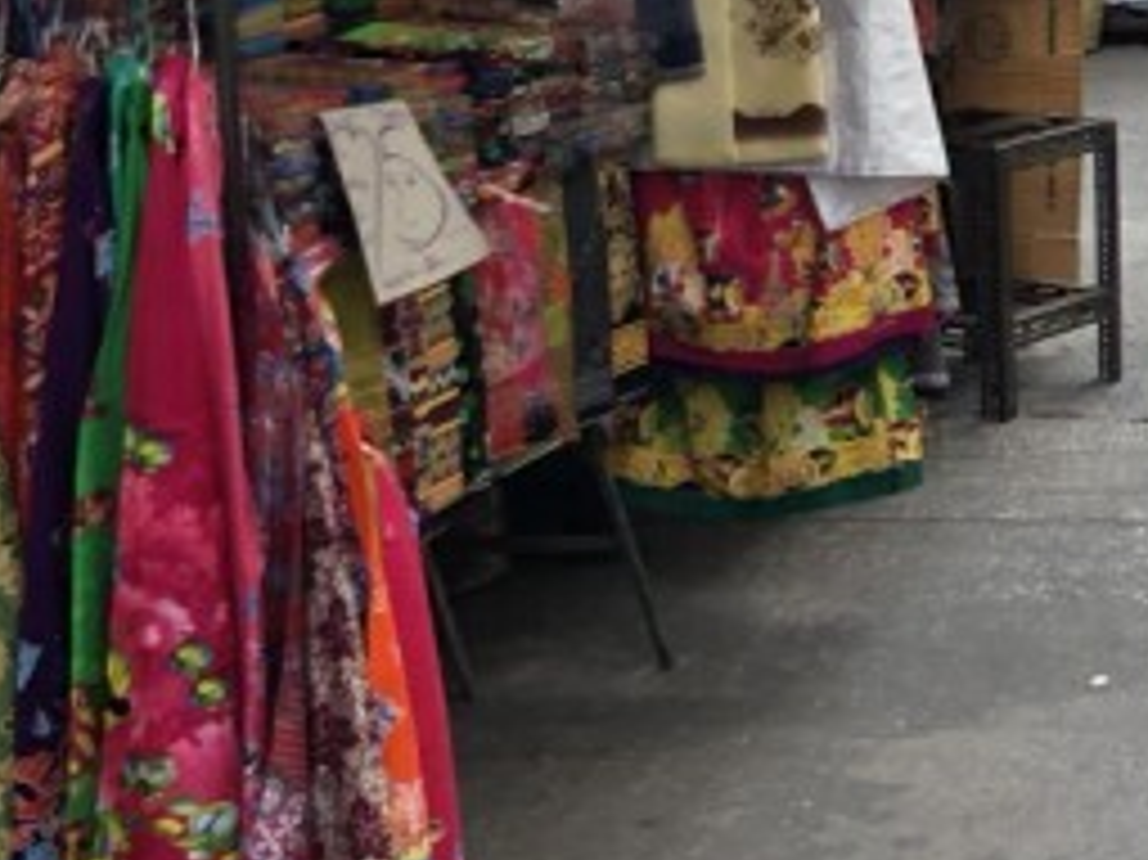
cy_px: -18
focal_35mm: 98
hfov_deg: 18.6
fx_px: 3249
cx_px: 1492
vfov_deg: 14.8
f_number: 1.8
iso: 20
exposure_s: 1/128
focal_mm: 3.99
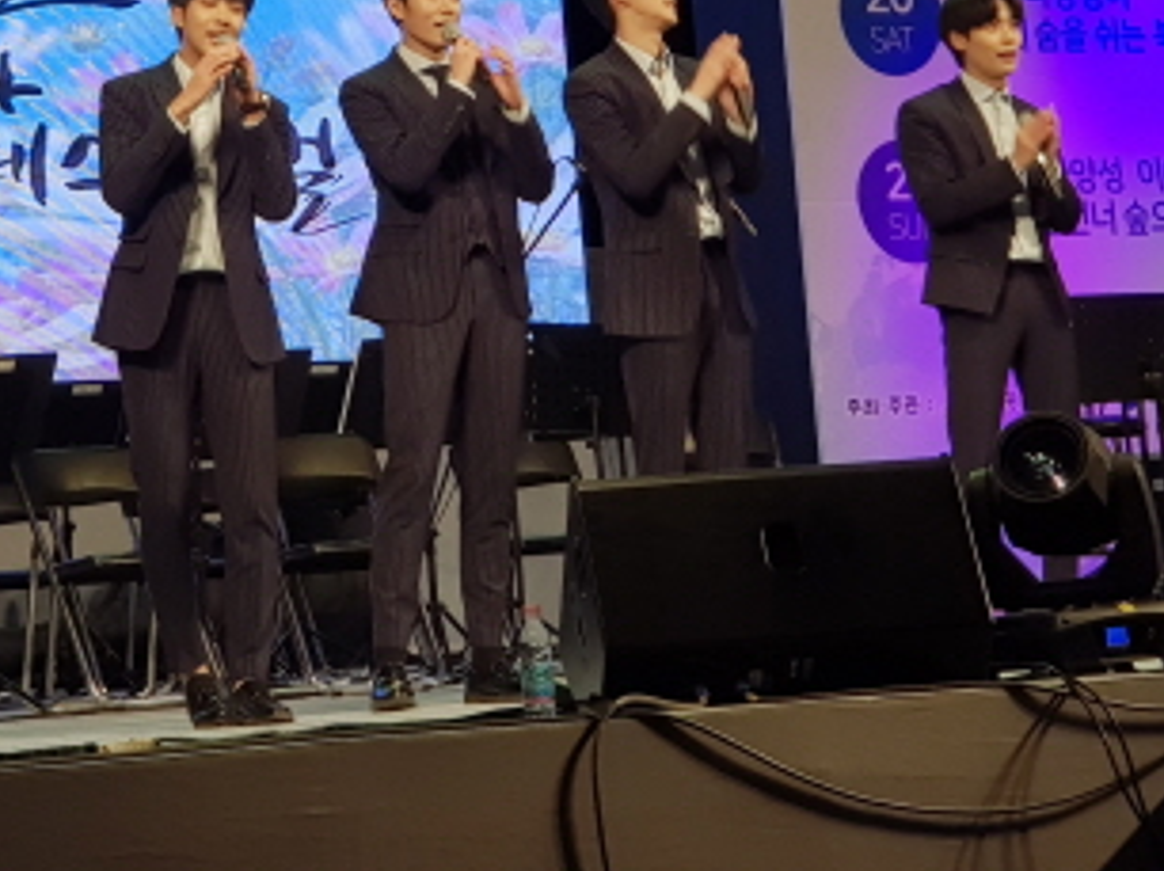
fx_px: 3998
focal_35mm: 119
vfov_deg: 12.3
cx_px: 247
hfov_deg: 16.5
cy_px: -21
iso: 40
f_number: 2.4
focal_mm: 6
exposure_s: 1/60
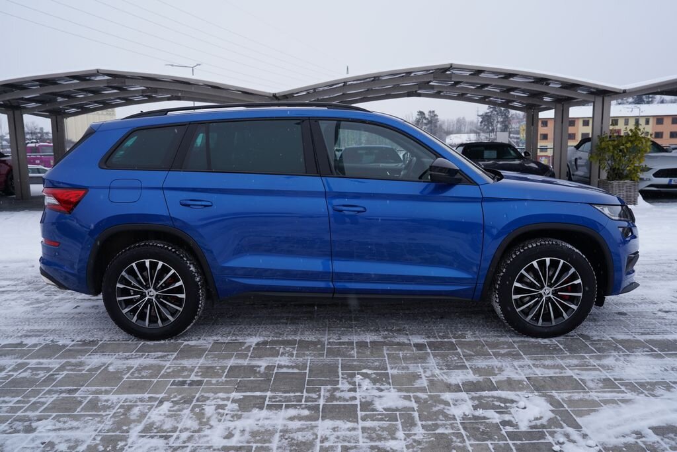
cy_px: 226
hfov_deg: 65.5
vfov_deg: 46.4
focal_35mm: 28
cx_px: 338
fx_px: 527
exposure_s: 1/125
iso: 100
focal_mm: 28
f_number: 5.6
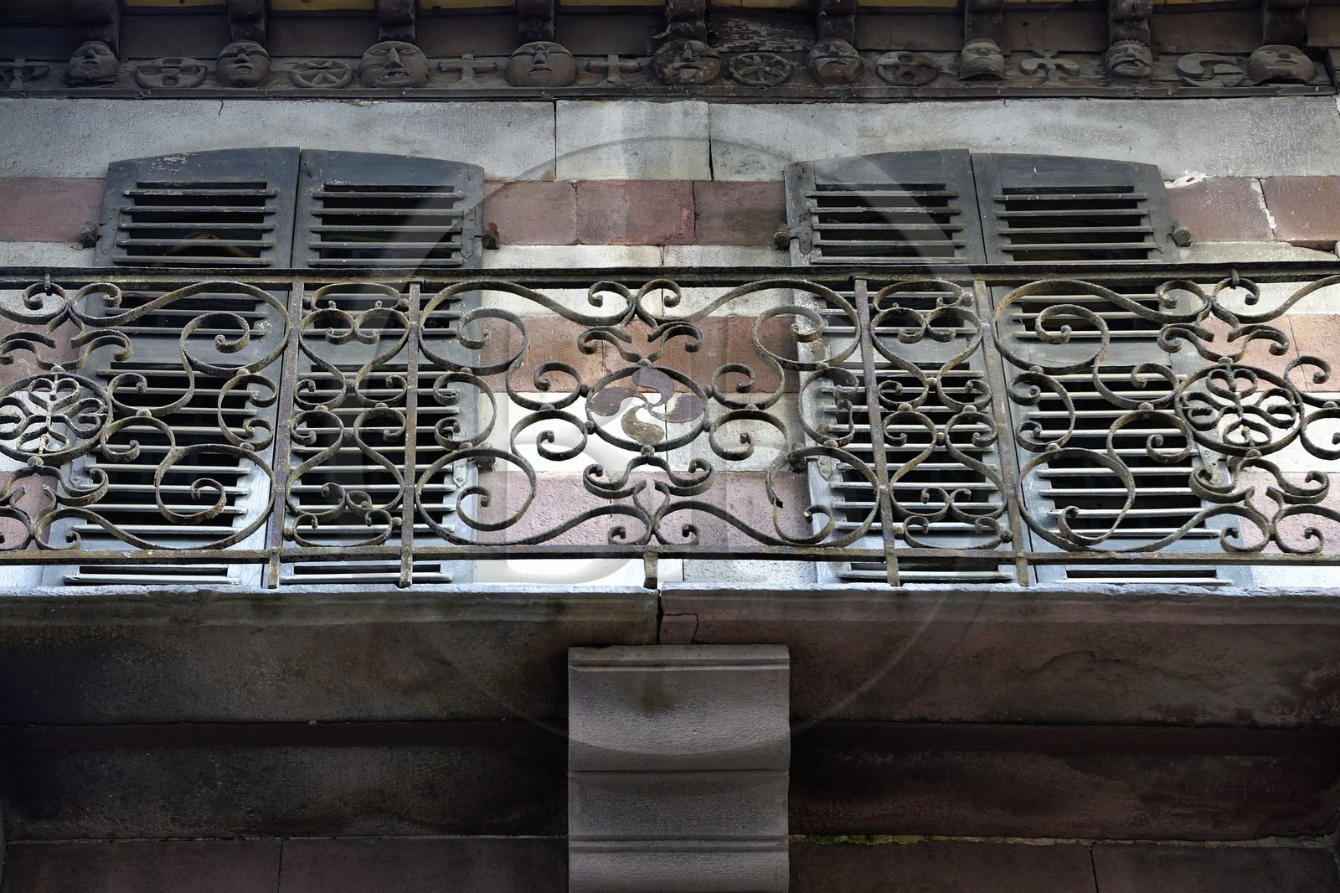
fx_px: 2605
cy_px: 446
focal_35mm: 70
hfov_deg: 28.8
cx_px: 670
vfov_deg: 19.4
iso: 1000
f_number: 6.3
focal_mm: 70
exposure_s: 1/80
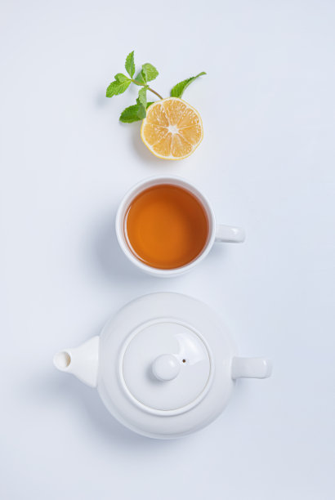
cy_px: 250
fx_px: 835
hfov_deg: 22.7
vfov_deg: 33.4
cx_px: 168
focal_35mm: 60
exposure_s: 1/100
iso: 160
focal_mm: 60
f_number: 8
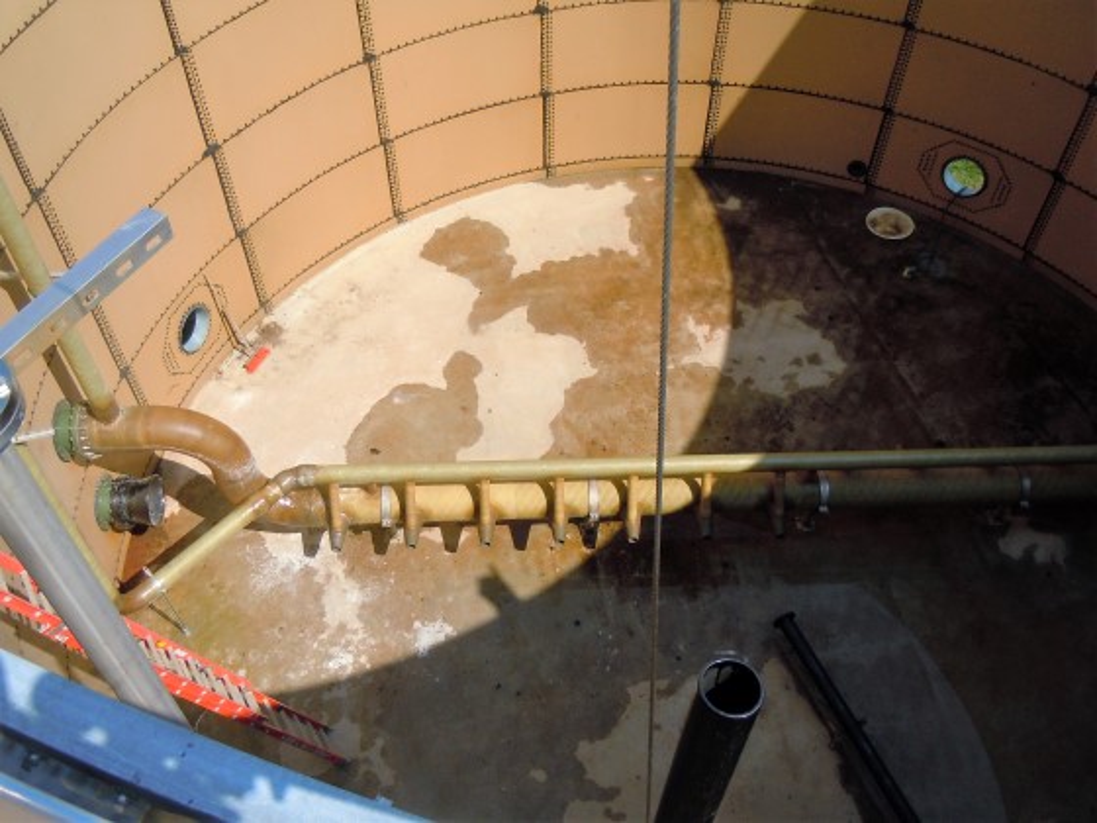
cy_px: 412
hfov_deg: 60.0
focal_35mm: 30
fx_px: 951
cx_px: 548
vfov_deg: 46.8
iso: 100
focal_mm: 5.4
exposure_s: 1/320
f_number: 7
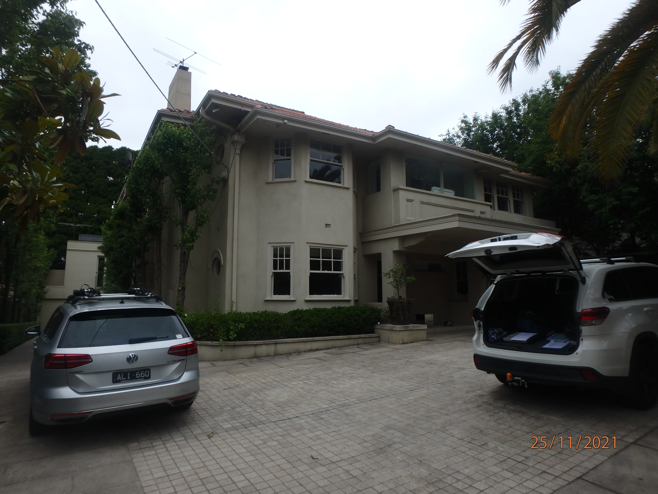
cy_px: 247
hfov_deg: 79.0
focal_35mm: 21
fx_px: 399
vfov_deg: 63.4
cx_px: 329
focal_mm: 3.7
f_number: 3.5
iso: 125
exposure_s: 1/320
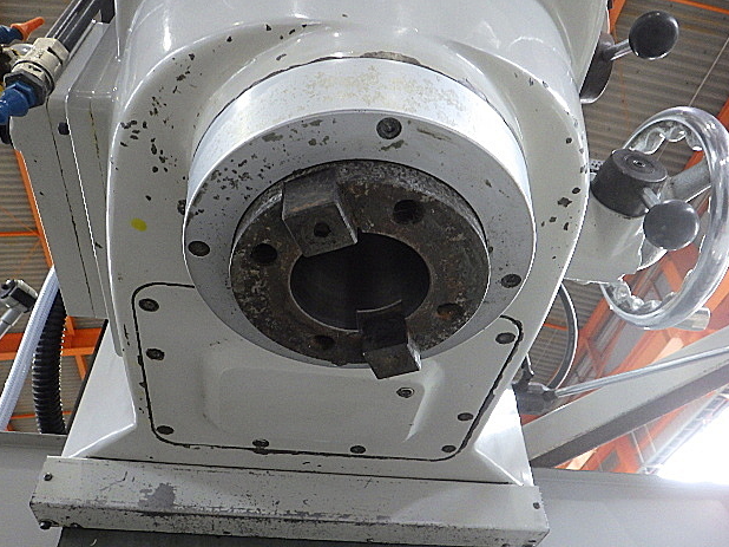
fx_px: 610
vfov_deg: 48.2
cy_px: 282
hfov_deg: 61.7
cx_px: 363
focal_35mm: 29
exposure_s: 1/45
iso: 640
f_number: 3.5
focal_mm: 5
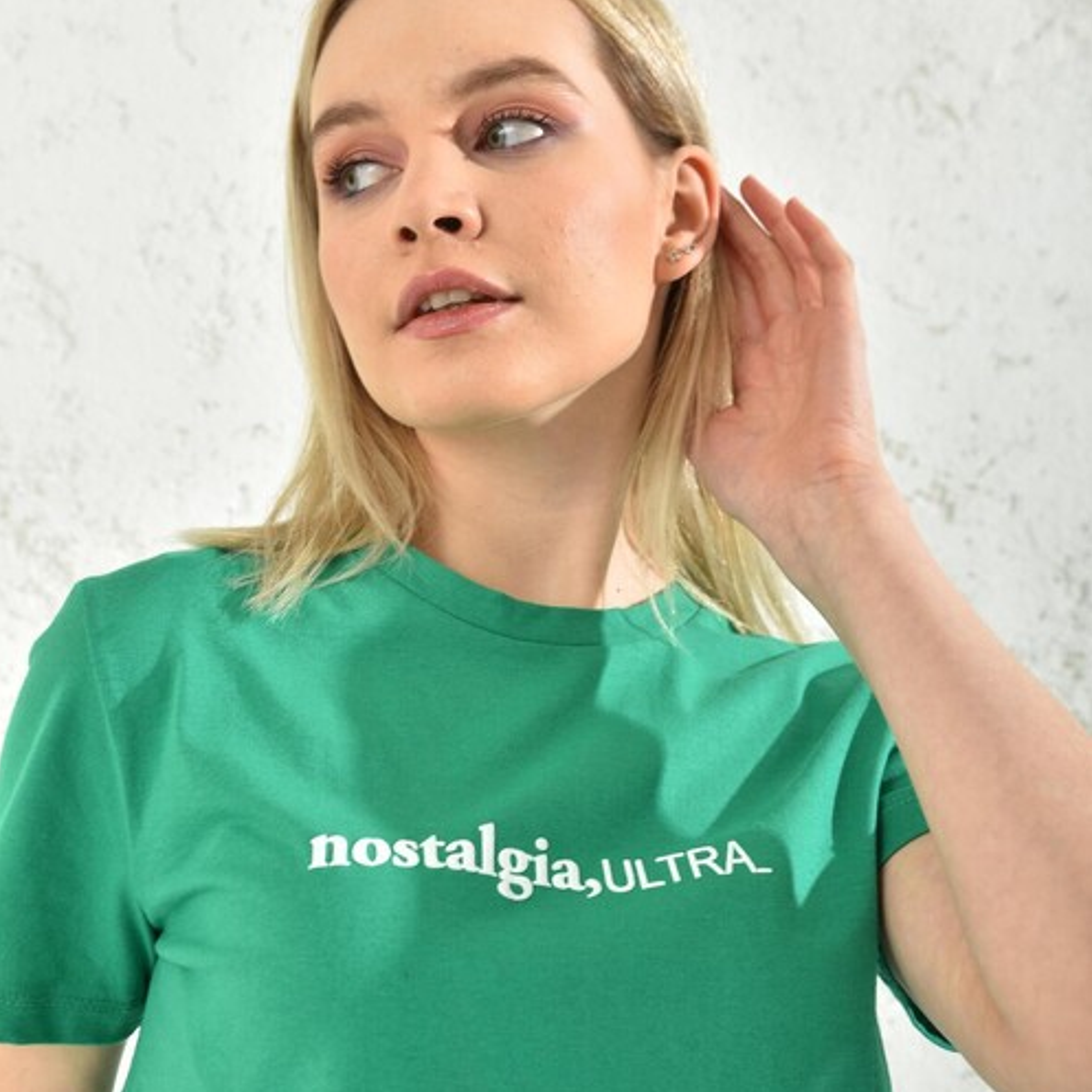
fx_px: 2106
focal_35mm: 59
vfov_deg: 29.1
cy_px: 503
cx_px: 545
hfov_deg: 29.1
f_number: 7.1
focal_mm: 46
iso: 100
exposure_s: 1/160
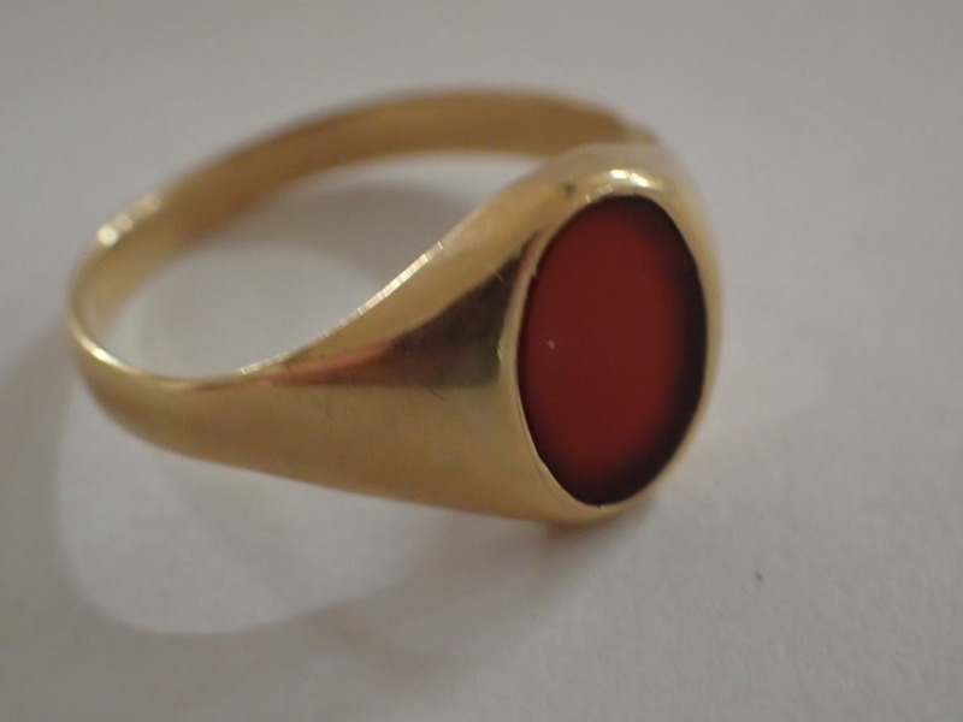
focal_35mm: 80
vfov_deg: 18.4
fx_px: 2226
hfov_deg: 24.4
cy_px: 361
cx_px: 482
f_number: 4.4
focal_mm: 14.41
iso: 1600
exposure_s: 1/25
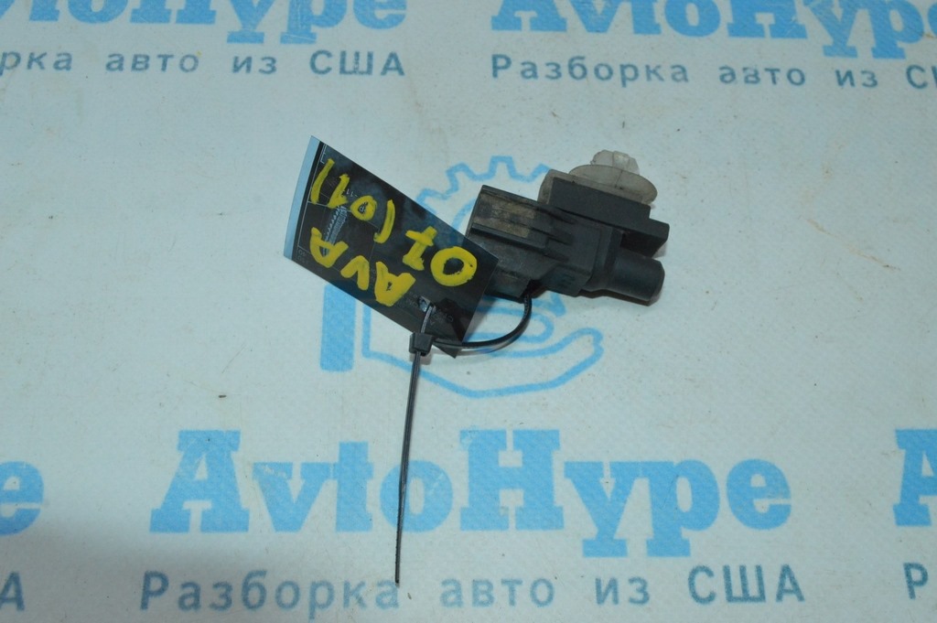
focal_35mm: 39
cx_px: 468
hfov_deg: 49.6
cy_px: 312
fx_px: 1014
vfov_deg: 34.2
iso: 2800
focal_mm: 26
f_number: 16
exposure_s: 1/125
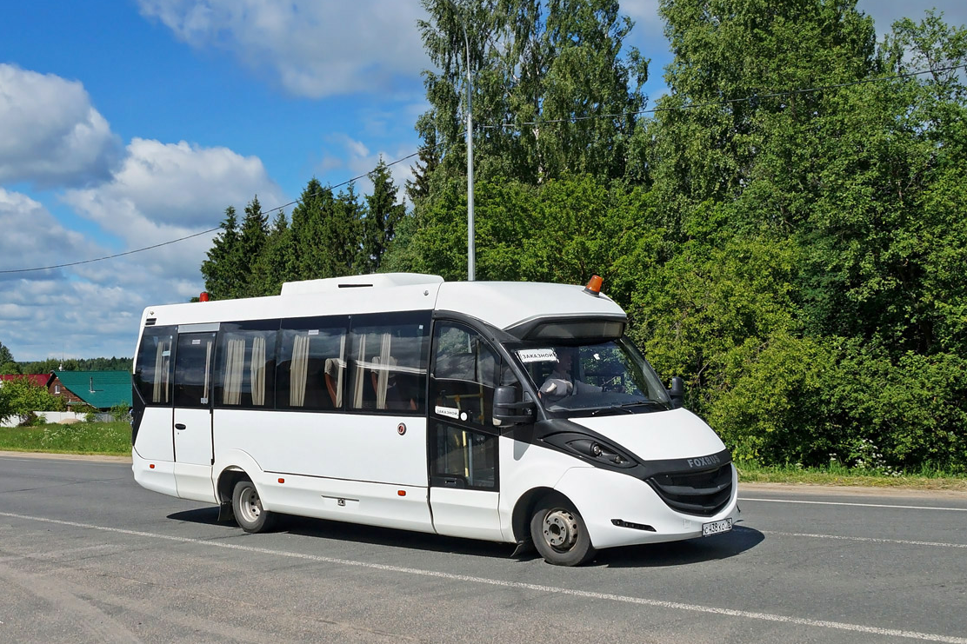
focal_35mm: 34
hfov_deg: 55.8
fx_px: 913
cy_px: 304
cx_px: 512
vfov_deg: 38.9
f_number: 7.1
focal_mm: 20
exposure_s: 1/2000
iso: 200
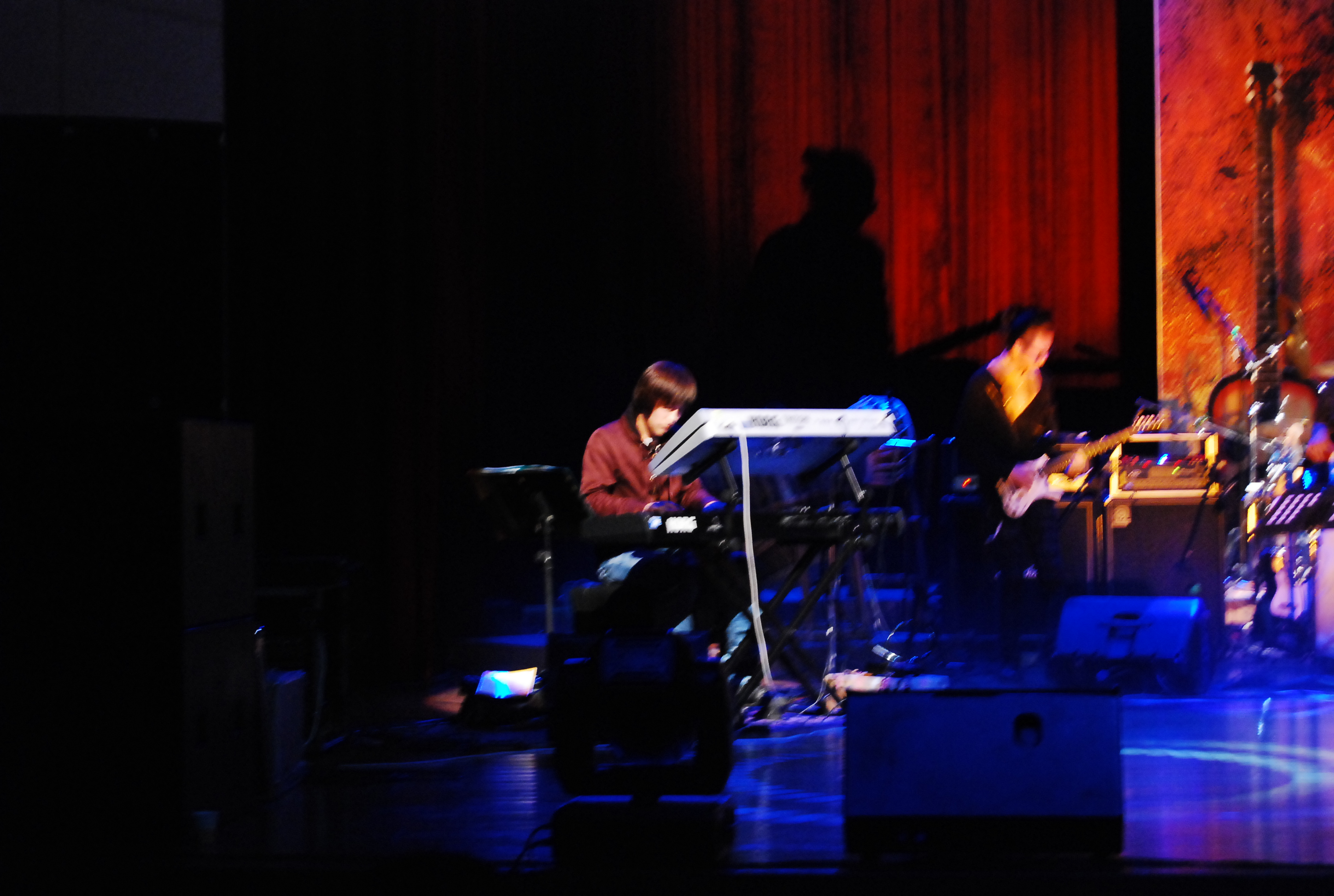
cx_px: 667
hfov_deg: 24.6
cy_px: 448
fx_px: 3063
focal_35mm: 82
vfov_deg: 16.6
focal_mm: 55
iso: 1600
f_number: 5.6
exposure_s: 1/8
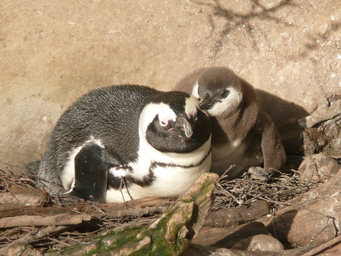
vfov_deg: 3.5
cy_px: 128
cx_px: 170
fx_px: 4147
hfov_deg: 4.7
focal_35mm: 421
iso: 100
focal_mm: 46
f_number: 4.9
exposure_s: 1/250
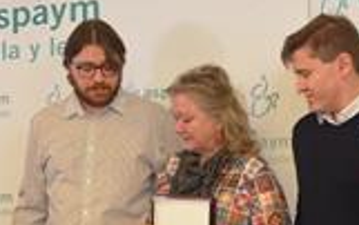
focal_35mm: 111
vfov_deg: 11.7
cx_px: 107
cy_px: 205
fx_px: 1087
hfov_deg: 18.7
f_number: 4.2
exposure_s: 1/60
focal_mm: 26
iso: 3200
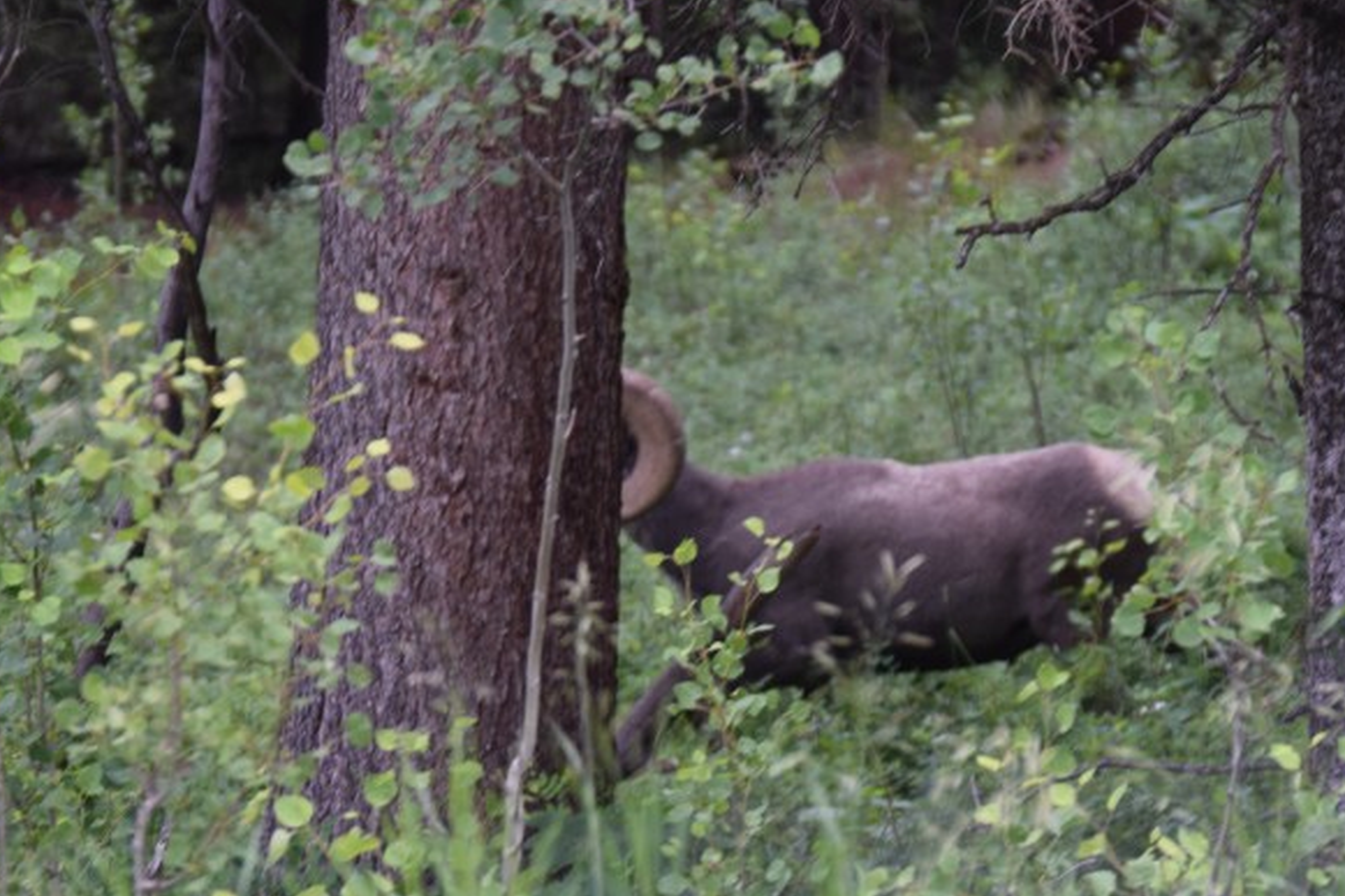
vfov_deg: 4.3
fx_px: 11839
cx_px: 708
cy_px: 614
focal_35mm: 317
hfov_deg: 6.5
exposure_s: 1/250
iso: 450
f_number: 4.8
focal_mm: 120
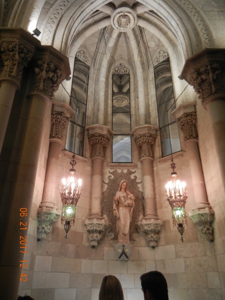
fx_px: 260
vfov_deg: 60.0
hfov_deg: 46.8
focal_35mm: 30
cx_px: 112
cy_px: 150
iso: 400
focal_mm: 5.4
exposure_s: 1/12.6
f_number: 3.5
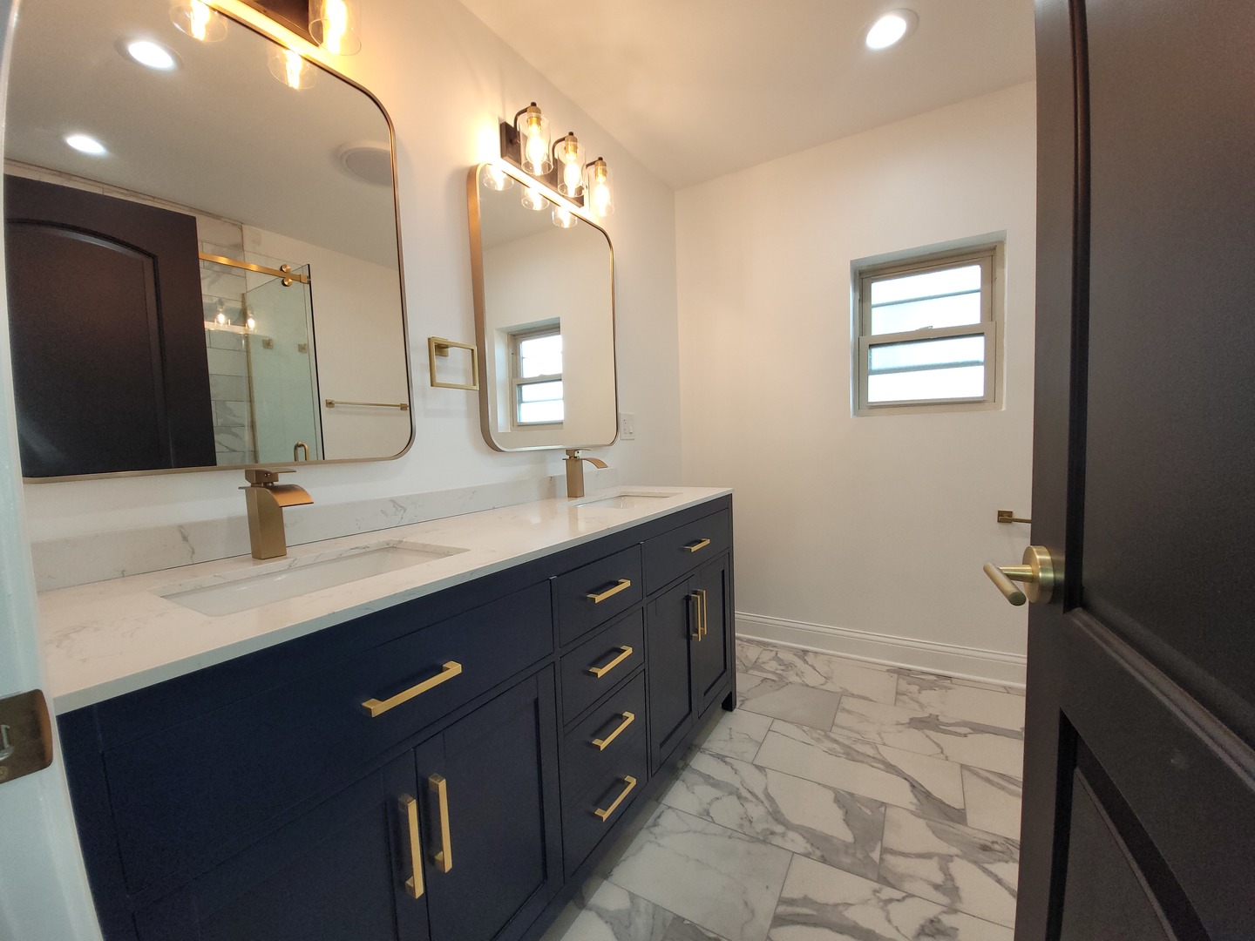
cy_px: 470
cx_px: 628
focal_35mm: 13
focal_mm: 1.74
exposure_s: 1/60
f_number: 2.2
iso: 80
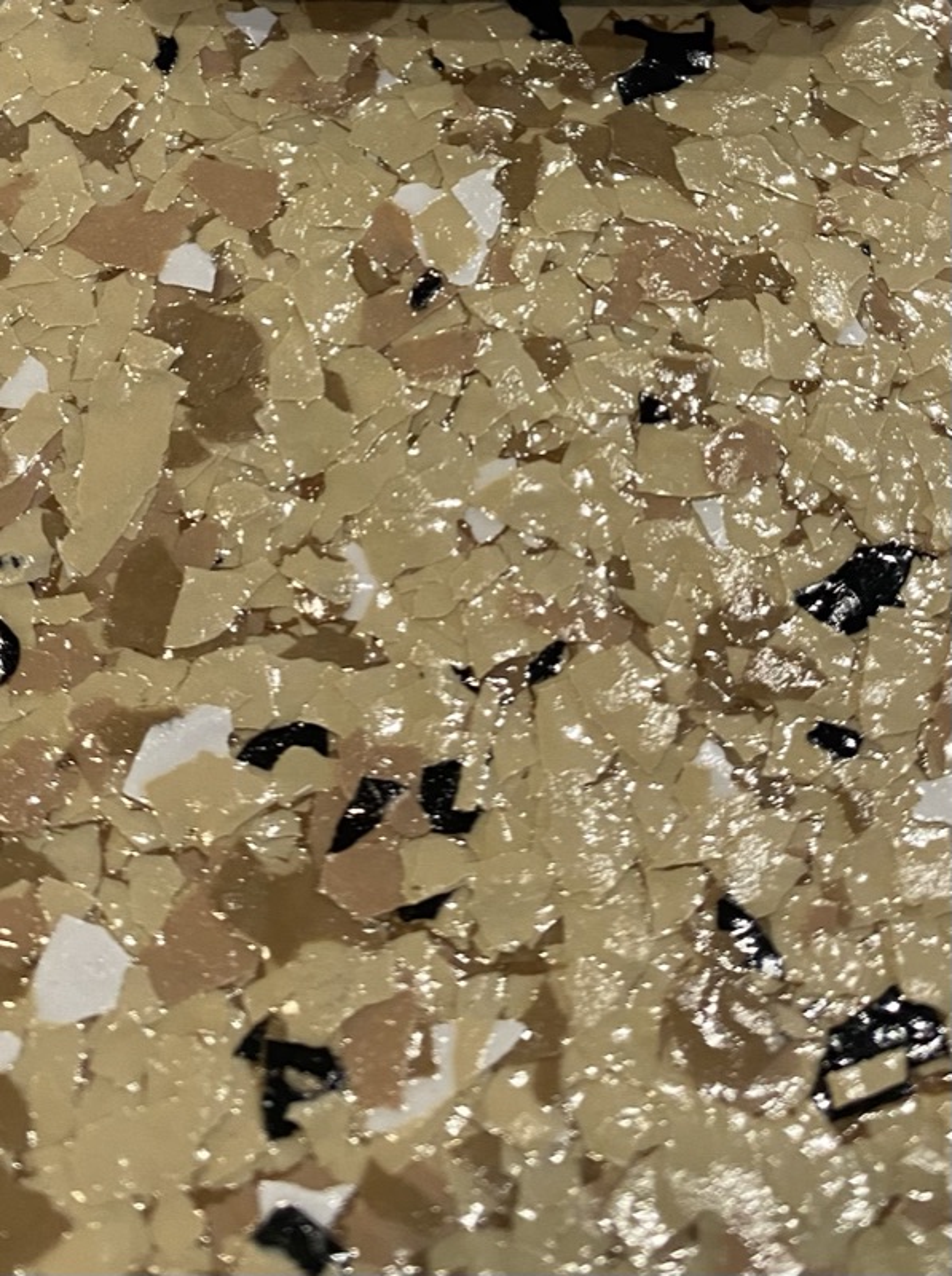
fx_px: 956
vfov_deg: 67.4
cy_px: 638
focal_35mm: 26
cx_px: 476
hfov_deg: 52.9
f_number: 1.8
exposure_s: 1/60
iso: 125
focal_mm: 4.25
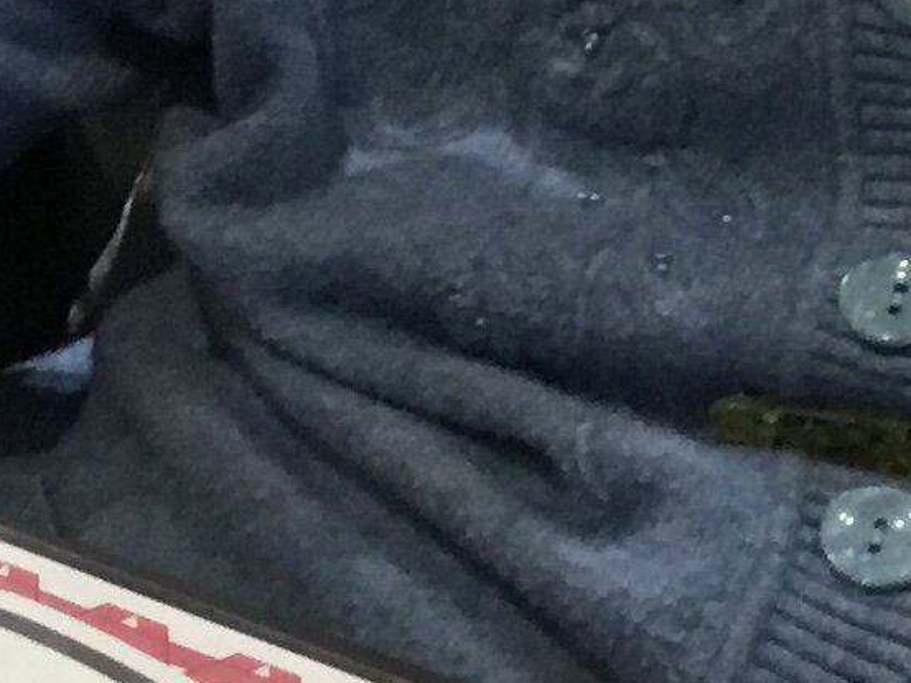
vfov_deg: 8.1
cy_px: 201
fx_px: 4817
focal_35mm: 183
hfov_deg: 10.7
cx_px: -23
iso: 100
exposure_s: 1/30
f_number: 2.4
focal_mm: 3.3
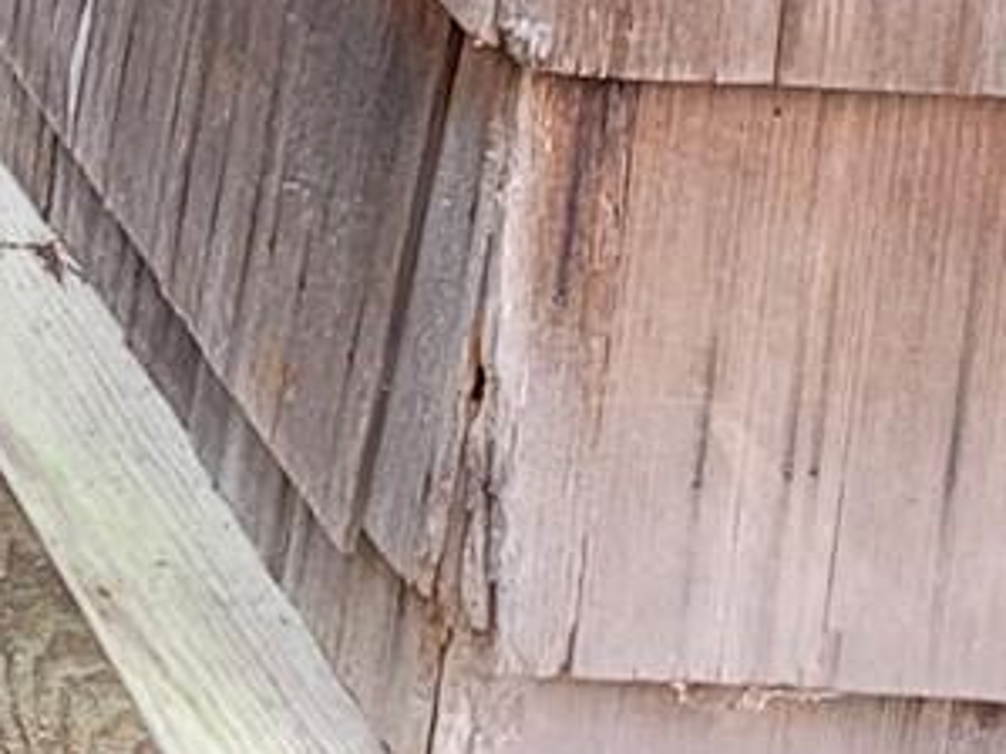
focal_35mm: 178
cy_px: -983
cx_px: -1763
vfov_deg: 7.8
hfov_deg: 9.3
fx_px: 5171
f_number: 1.8
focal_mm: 5.4
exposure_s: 1/120
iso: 160
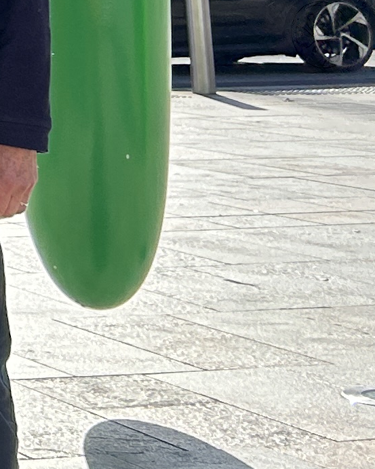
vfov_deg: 11.9
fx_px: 2053
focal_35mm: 148
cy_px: -417
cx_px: -701
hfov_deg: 8.8
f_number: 1.5
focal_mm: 5.7
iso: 50
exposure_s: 1/2045
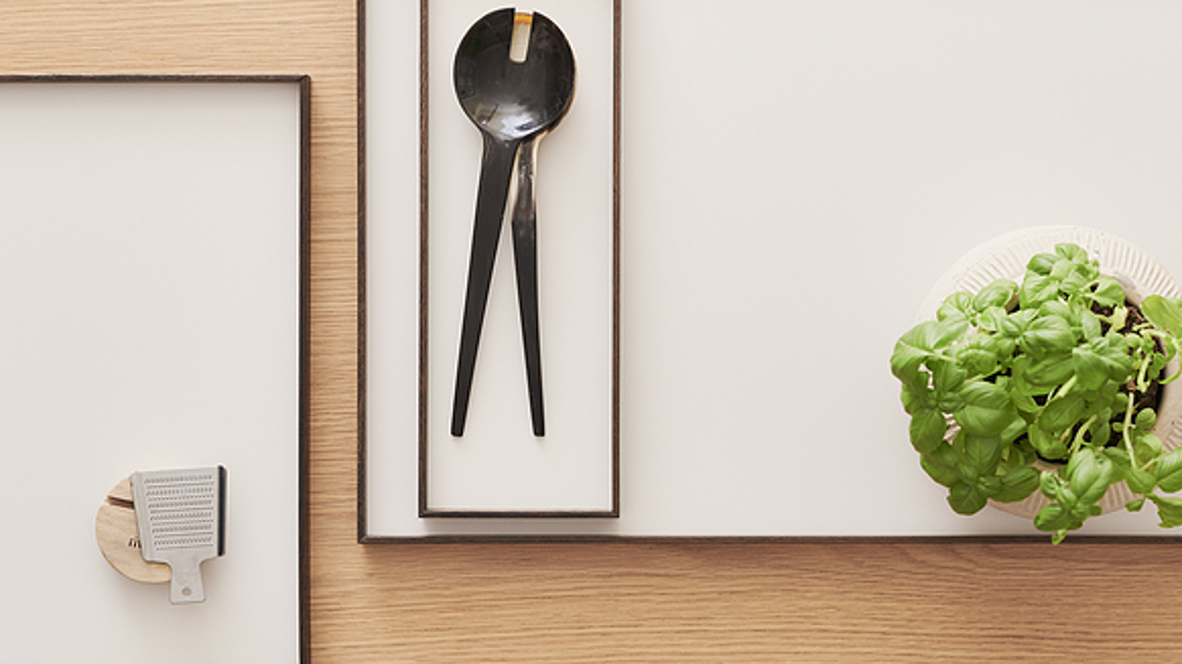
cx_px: 618
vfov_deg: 15.5
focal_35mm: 78
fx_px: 2444
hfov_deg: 27.2
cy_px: 351
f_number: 5.6
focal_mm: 50
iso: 100
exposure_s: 1/160
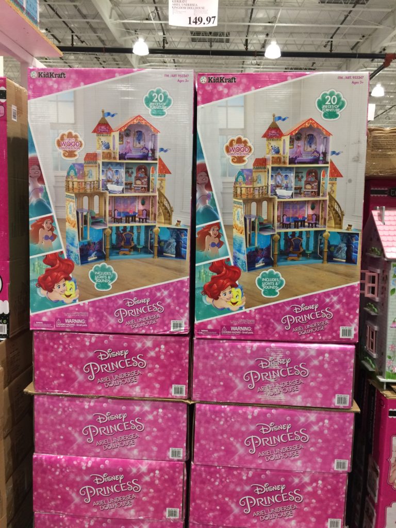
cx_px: 198
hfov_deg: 48.2
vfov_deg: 61.7
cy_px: 264
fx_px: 442
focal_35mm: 29
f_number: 2.2
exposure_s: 1/30
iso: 125
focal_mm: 4.15
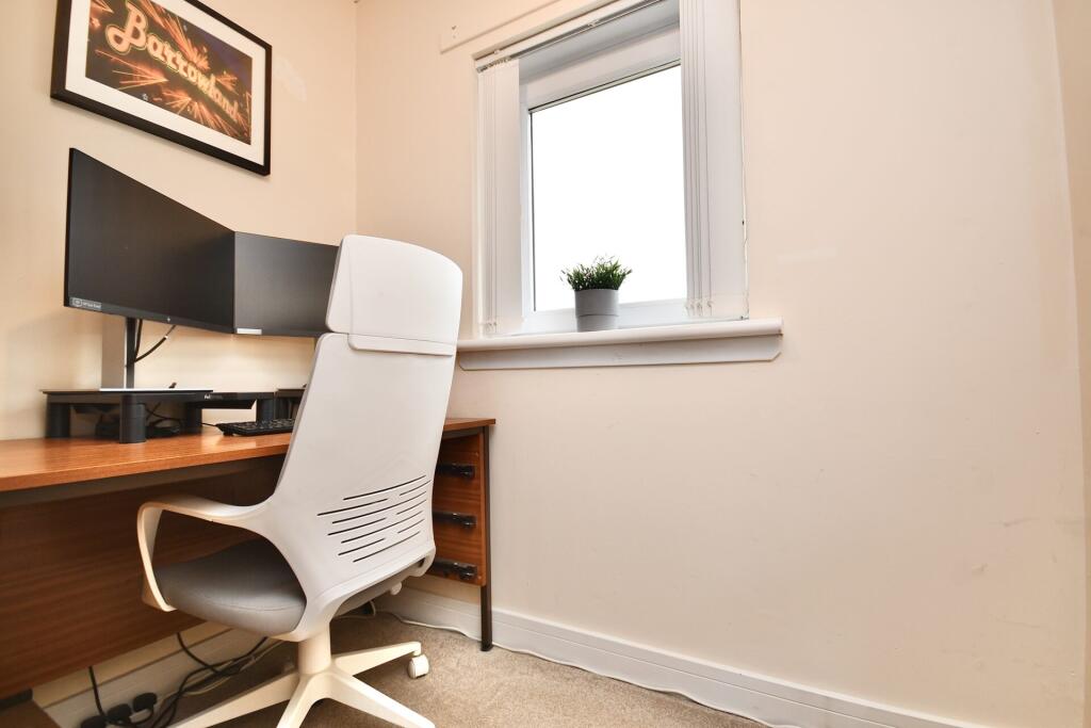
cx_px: 546
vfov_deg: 77.3
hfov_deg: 100.4
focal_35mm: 15
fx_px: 455
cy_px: 364
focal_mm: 10
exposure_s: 1/60
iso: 280
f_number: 4
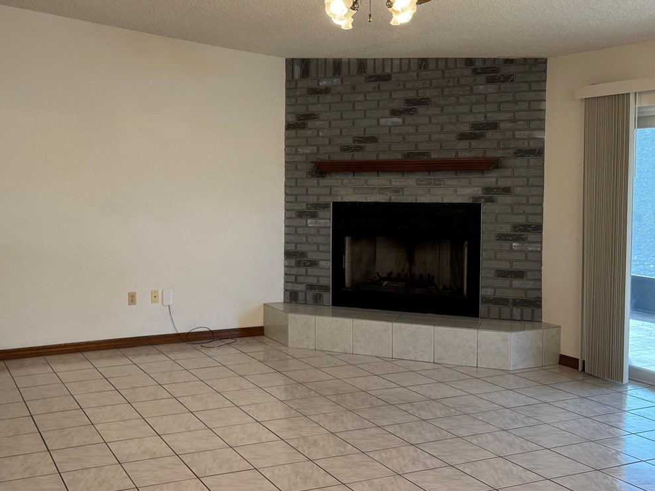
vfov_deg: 36.8
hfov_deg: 46.6
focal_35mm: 39
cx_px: 186
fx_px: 738
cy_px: 218
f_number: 1.78
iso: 80
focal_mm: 6.76
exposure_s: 1/120
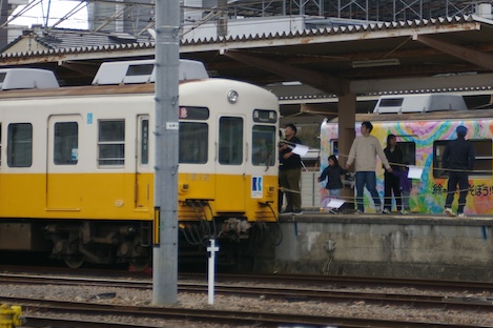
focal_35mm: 169
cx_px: 309
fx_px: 2313
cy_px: 154
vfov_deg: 8.1
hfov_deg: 12.2
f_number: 5.6
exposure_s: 1/750
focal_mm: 88
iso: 400
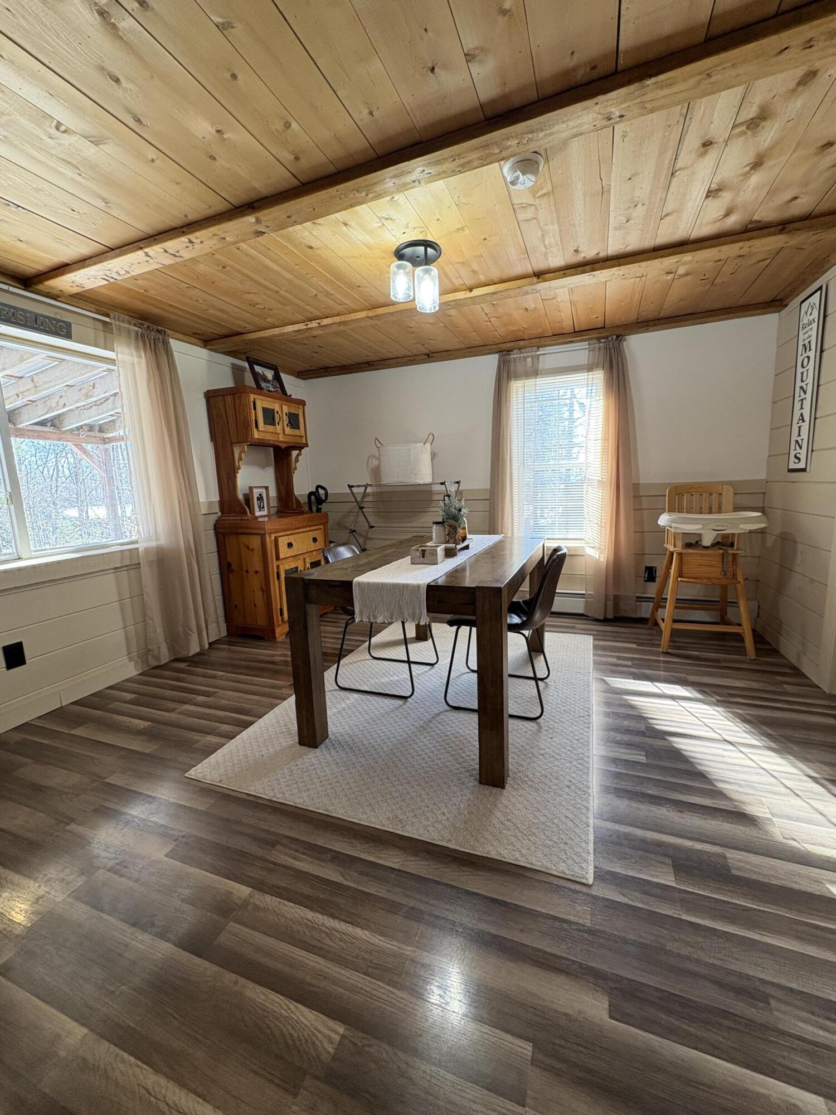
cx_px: 418
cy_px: 558
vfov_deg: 102.1
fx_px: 451
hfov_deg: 85.7
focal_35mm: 14
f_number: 2.2
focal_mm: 2.22
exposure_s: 1/60
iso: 250
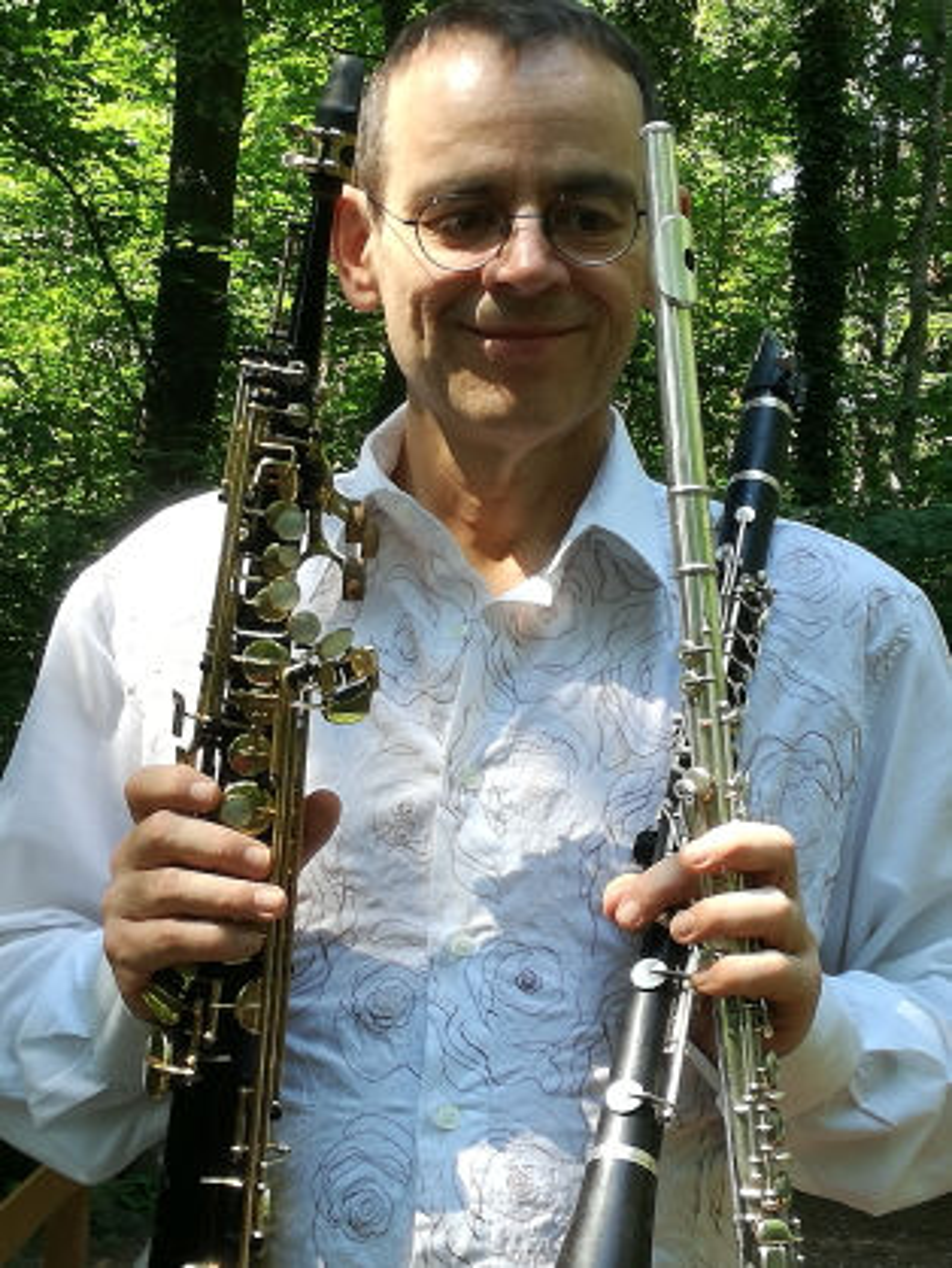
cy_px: 634
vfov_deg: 28.1
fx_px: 2528
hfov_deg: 21.3
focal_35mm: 69
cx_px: 476
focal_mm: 3.79
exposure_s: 1/107
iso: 50
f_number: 2
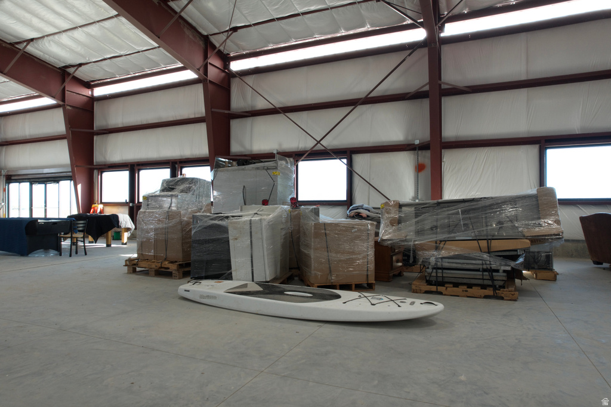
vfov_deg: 57.2
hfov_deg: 78.6
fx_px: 373
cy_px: 204
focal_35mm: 22
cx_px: 306
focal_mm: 8.38
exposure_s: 1/90
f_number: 2.8
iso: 100
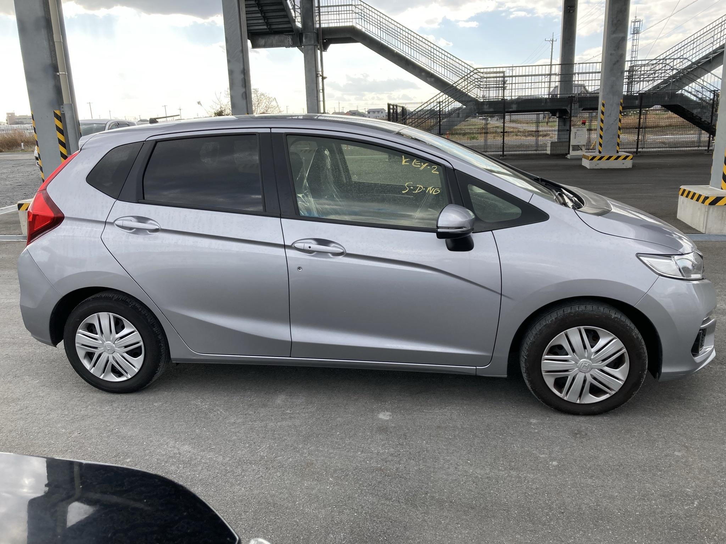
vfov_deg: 49.7
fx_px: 587
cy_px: 272
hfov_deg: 63.4
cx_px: 363
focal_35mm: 28
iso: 20
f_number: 1.8
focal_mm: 3.99
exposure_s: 1/417
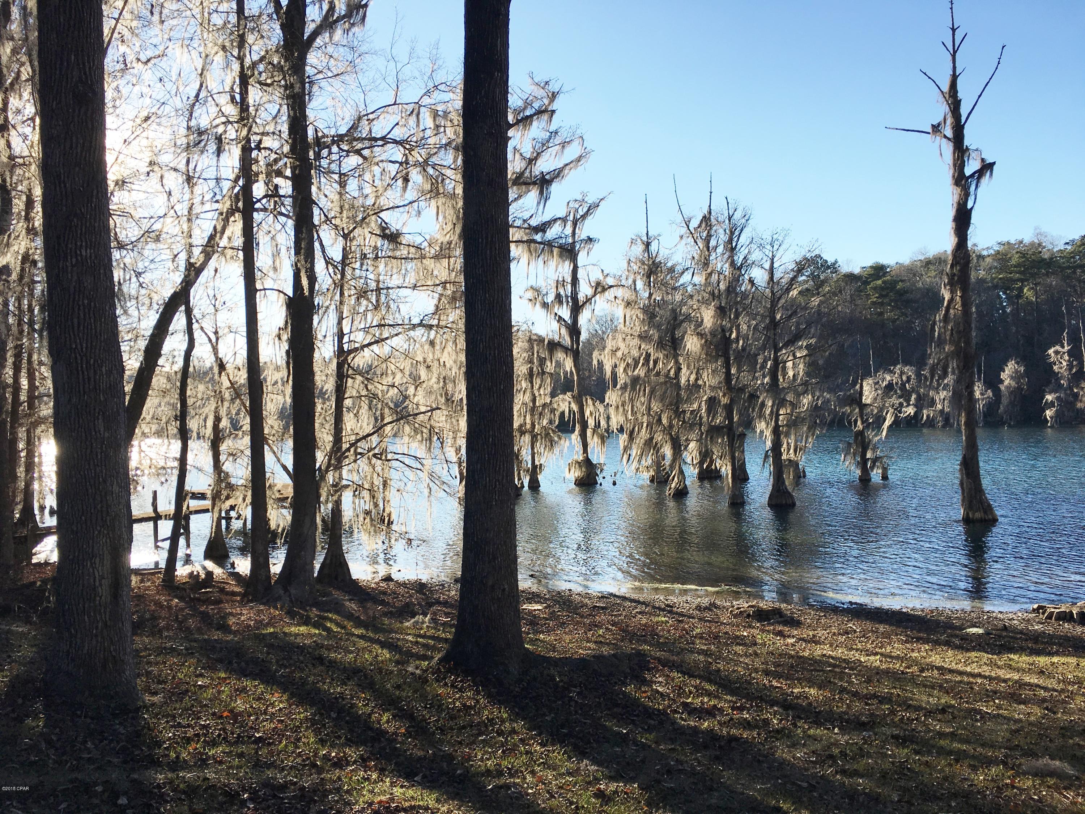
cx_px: 542
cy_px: 407
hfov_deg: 61.7
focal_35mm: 29
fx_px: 909
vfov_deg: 48.2
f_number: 2.2
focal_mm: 4.15
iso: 25
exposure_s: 1/1183
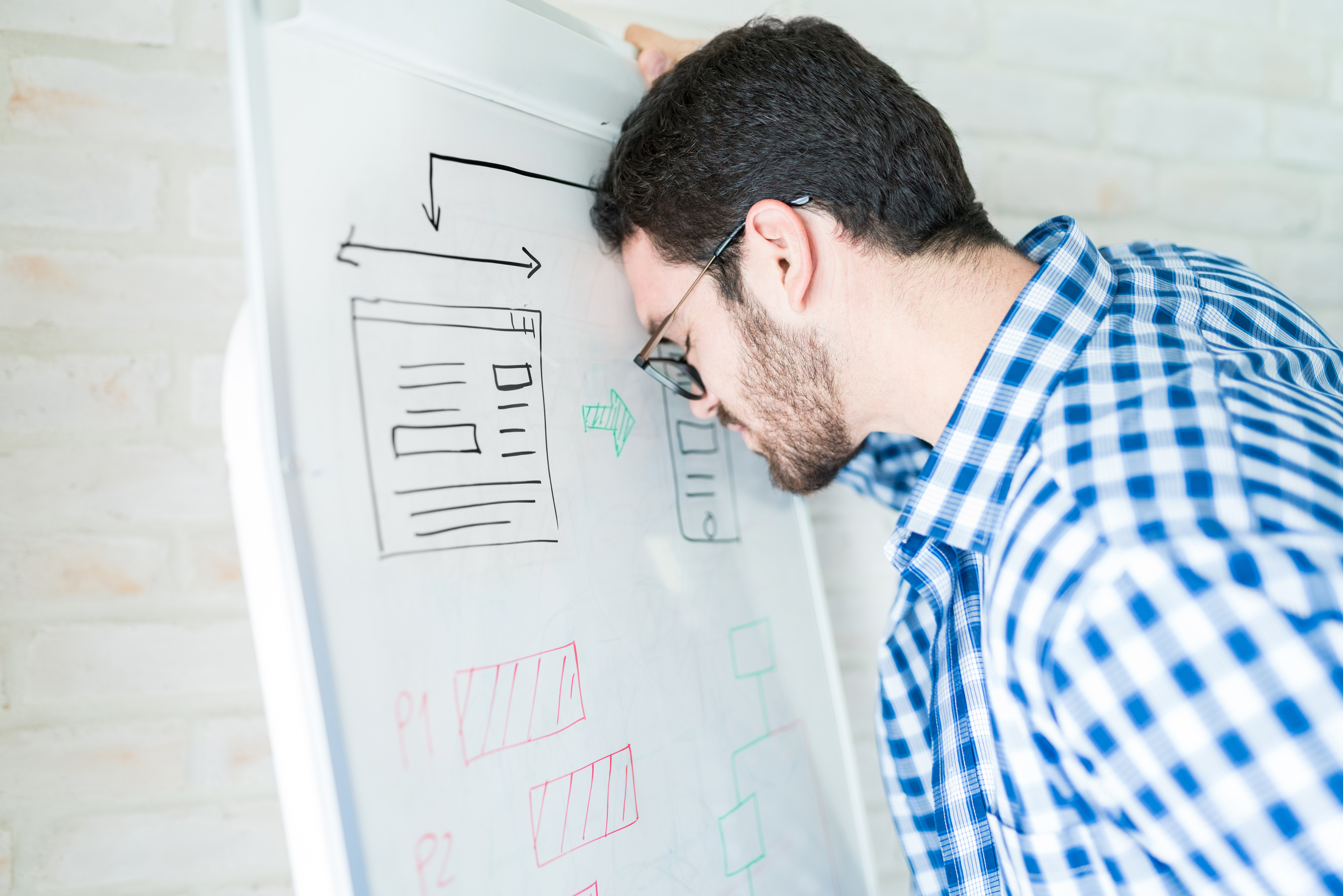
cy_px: 448
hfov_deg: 54.4
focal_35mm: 35
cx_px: 672
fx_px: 1306
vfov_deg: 37.9
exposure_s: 1/100
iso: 800
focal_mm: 35
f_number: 1.8
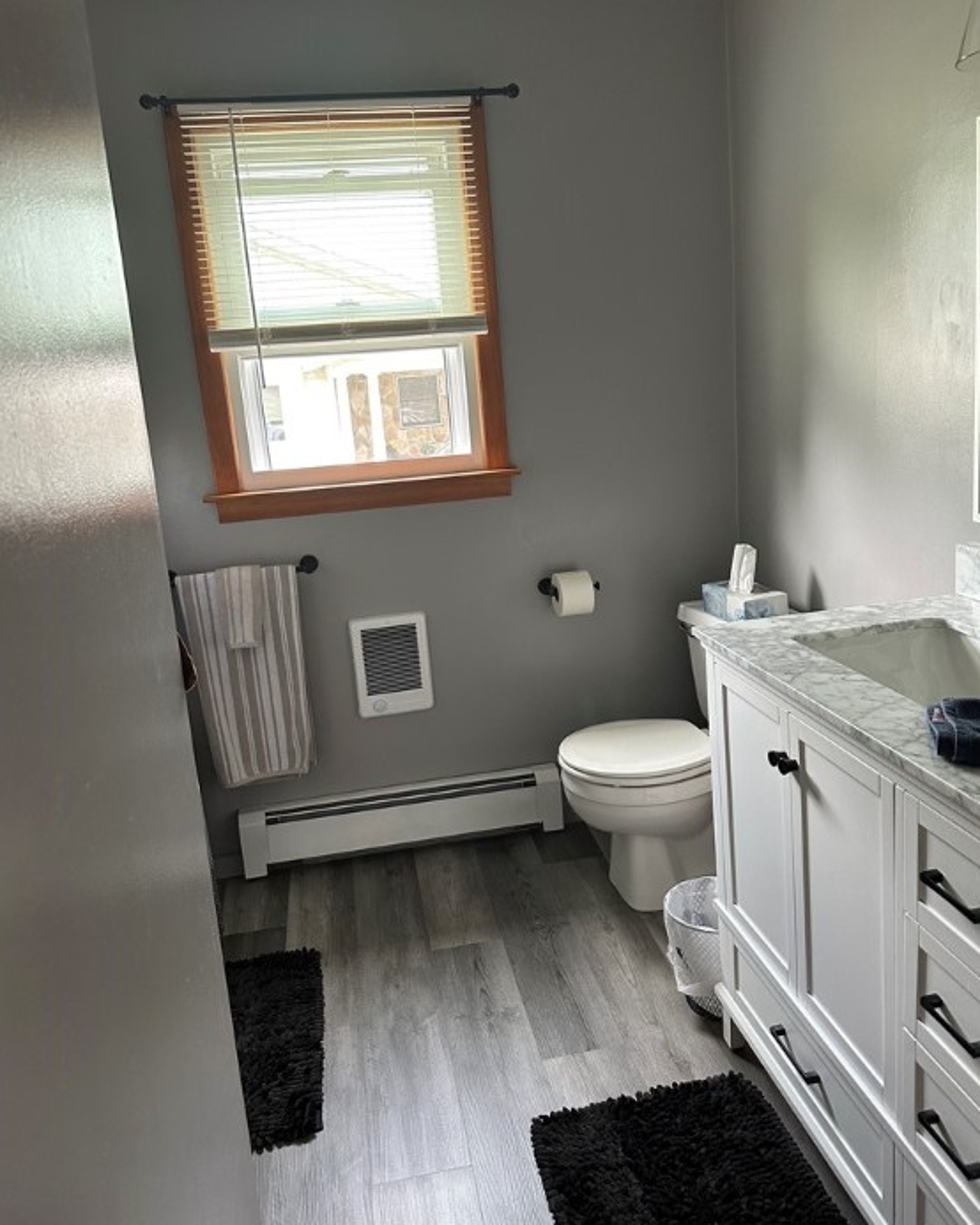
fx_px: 942
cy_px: 568
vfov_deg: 65.9
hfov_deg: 55.0
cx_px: 492
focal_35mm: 26
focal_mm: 6.86
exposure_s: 1/75
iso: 250
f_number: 1.78
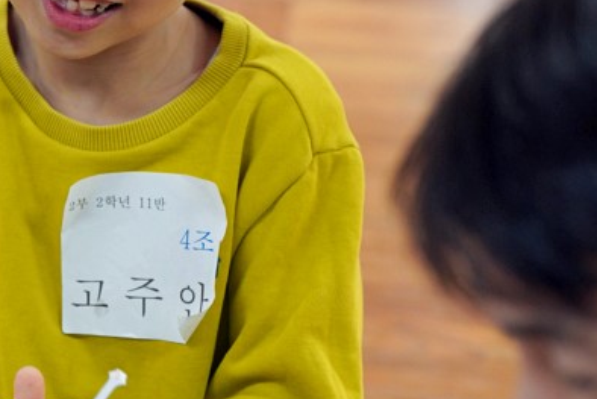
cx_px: 11
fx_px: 3865
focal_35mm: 233
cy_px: 12
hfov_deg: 8.8
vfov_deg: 5.9
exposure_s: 1/160
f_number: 4
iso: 2000
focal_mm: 102
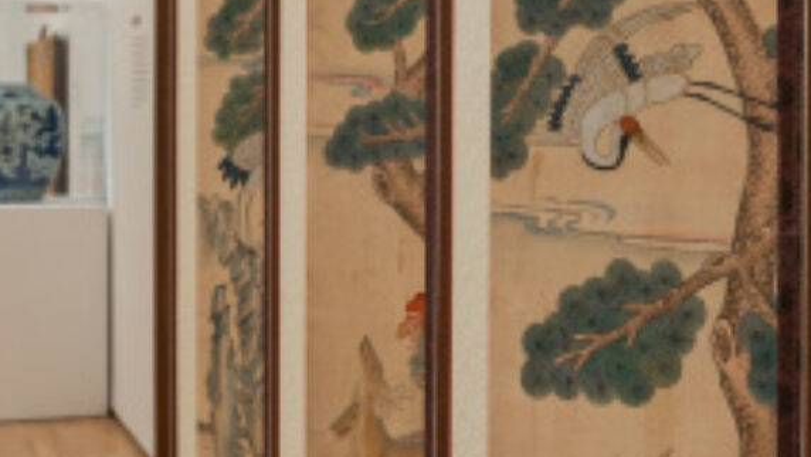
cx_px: 525
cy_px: 116
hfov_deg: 23.8
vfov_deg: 13.6
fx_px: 1914
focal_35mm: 89
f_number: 7.1
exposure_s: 1/3
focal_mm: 30
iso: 400
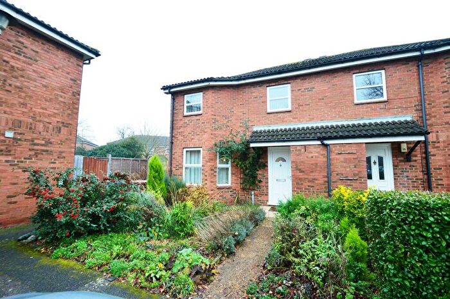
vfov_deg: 77.3
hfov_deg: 100.4
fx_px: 187
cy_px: 150
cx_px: 225
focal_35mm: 15
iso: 800
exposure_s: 1/60
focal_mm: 10
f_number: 7.1
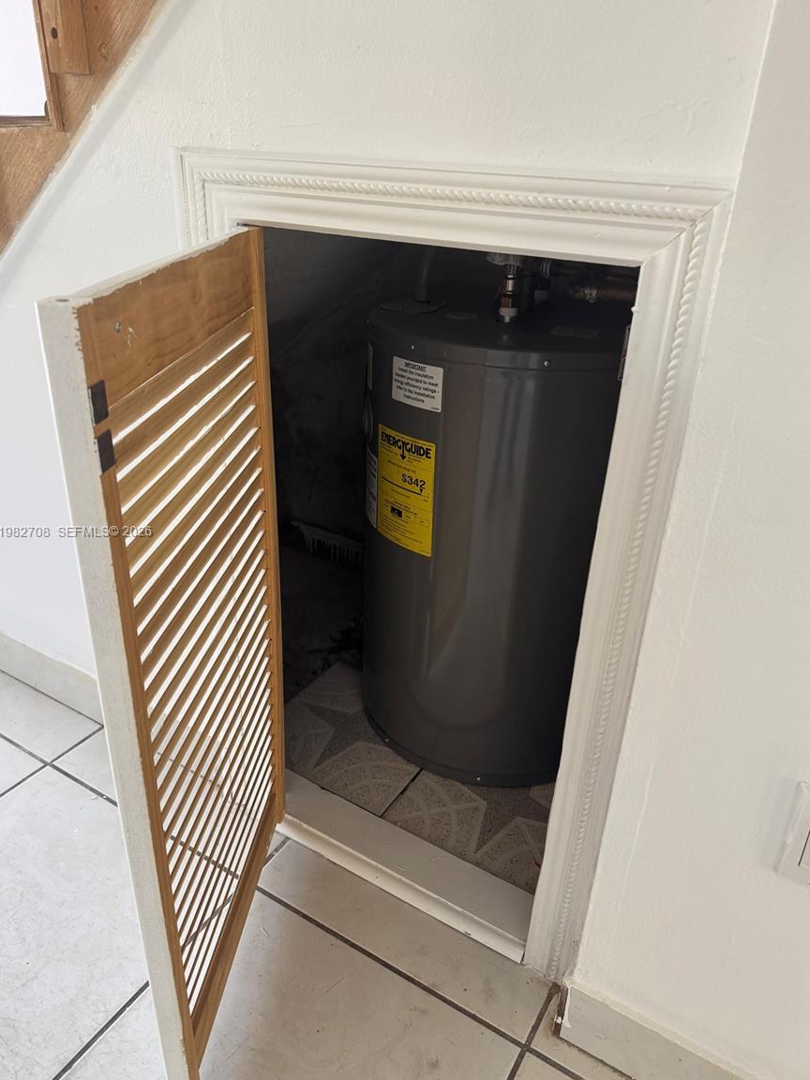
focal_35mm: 25
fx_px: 780
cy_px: 532
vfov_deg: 69.4
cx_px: 400
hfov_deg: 54.9
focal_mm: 6.76
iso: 160
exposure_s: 1/121
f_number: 1.78
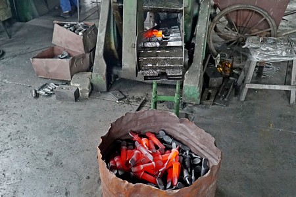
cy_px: 98
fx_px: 230
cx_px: 148
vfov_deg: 46.4
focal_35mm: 28
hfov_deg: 65.5
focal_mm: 28
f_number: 3.5
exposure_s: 1/160
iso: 5000
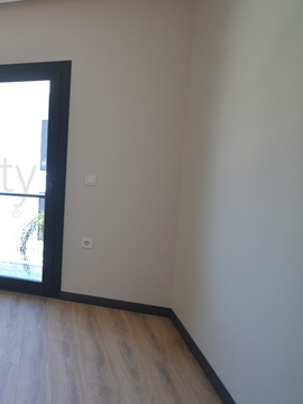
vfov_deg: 61.2
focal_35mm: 29
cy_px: 165
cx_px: -98
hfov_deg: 33.7
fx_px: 338
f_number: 5.6
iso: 250
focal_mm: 10
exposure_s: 1/60
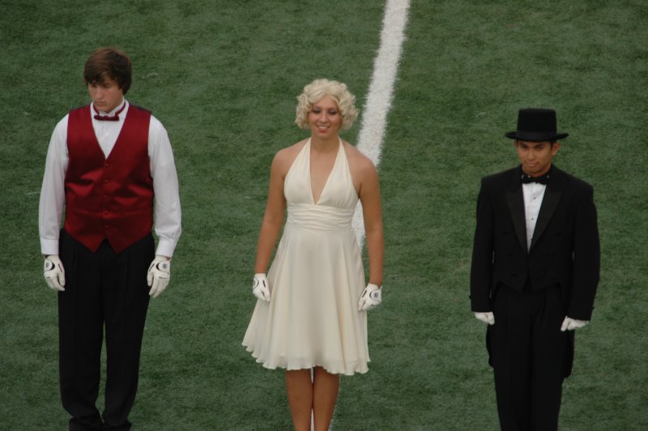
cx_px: 324
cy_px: 216
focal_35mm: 600
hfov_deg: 3.4
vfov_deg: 2.3
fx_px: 10791
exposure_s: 1/320
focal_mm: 400
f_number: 5.6
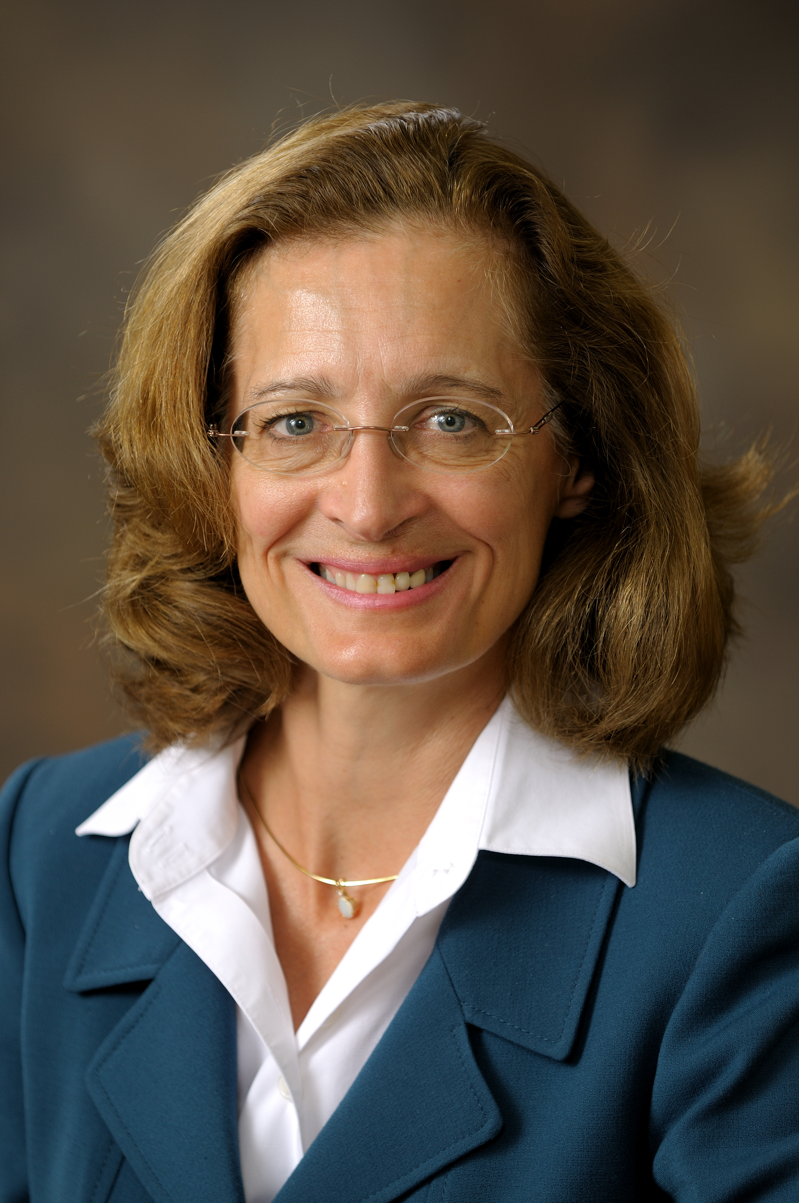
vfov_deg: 10.2
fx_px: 6759
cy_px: 602
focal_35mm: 202
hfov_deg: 6.8
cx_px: 400
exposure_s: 1/125
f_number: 3.5
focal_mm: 135
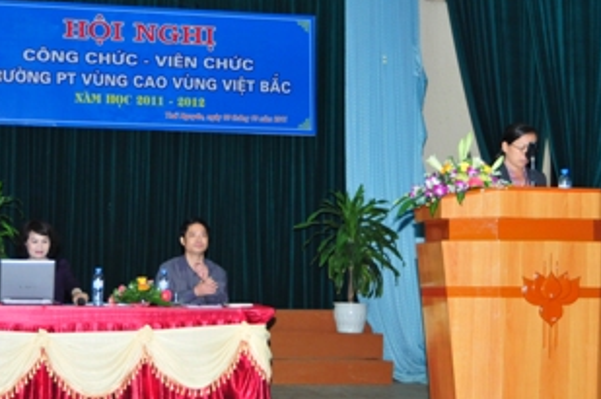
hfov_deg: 27.3
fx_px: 1233
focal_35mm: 74
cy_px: 179
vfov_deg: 18.4
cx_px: 236
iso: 900
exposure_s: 1/60
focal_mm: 34
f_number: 5
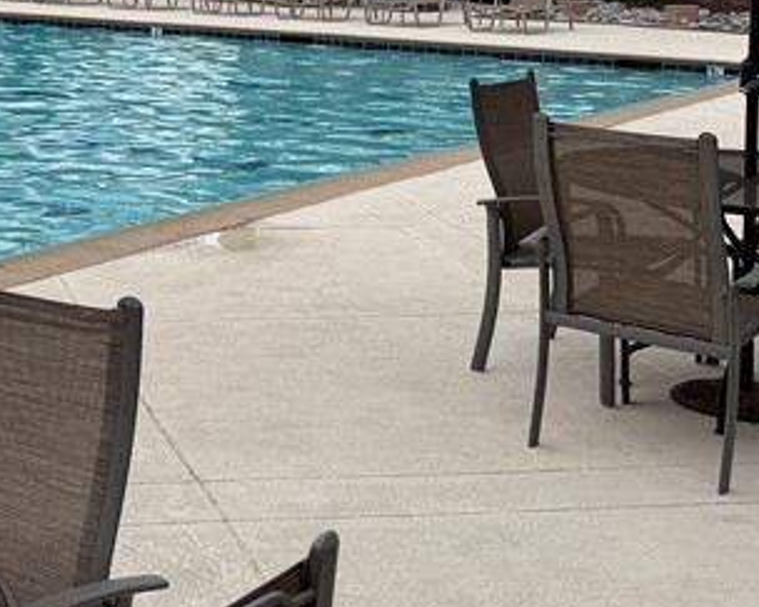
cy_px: -117
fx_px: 1774
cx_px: 60
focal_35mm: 79
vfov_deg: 18.4
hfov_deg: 23.4
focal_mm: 6.76
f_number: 1.78
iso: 80
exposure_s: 1/7353
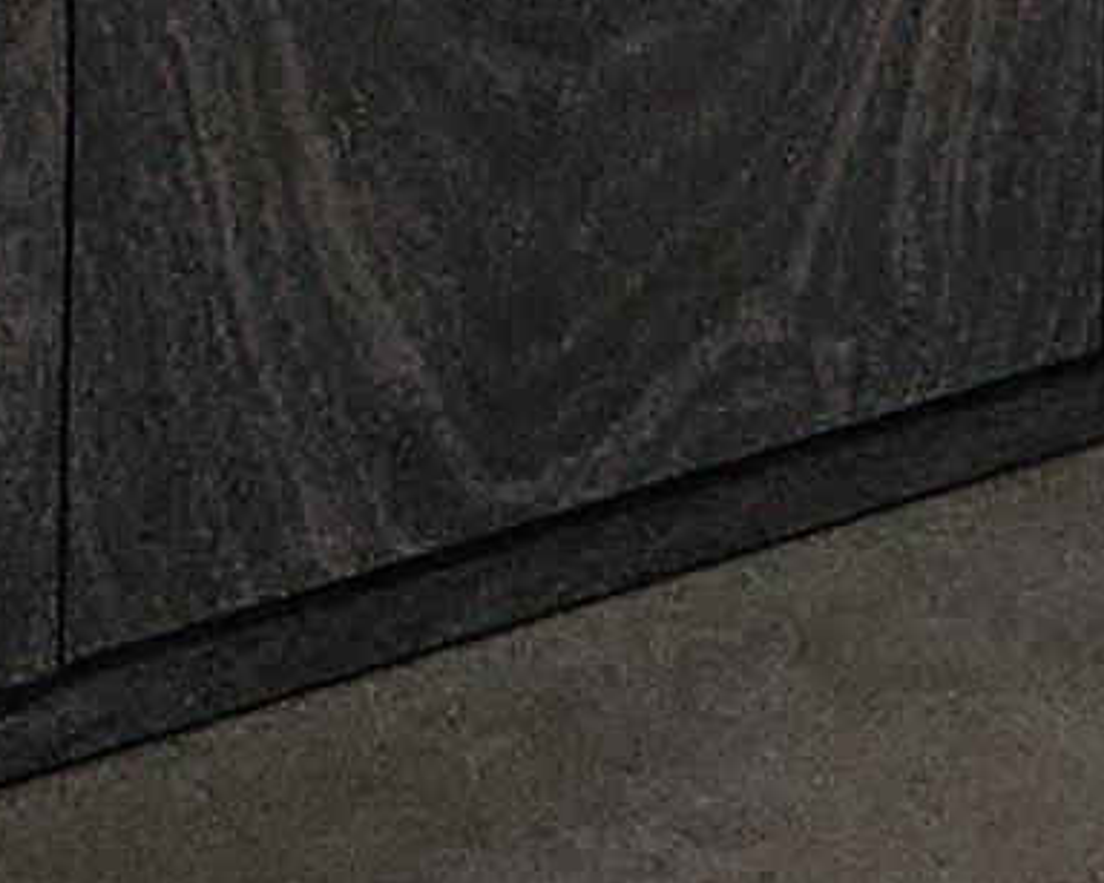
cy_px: -2626
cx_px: 3536
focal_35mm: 234
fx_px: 7644
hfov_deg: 7.2
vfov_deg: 5.7
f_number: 1.8
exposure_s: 1/100
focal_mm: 5.4
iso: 250
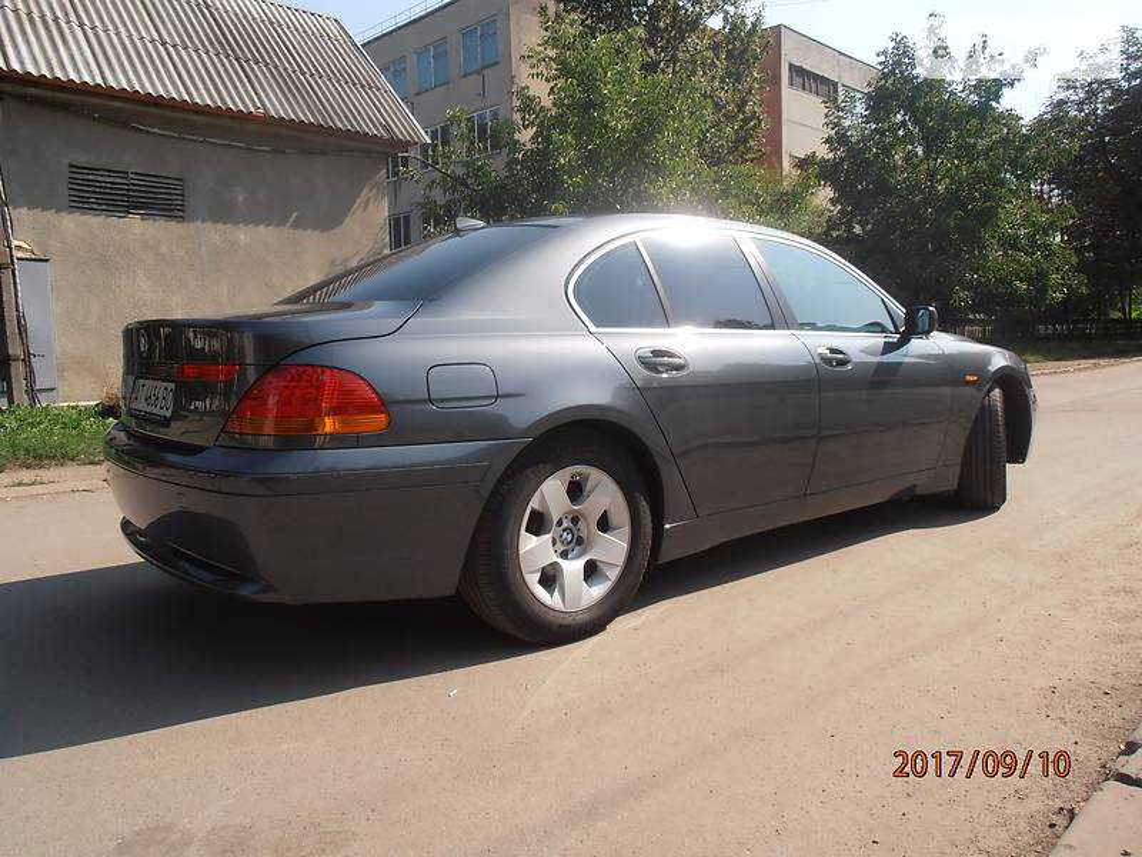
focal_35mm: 30
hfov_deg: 60.0
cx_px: 571
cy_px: 428
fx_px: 990
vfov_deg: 46.8
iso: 80
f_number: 3.5
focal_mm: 5.2
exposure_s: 1/800
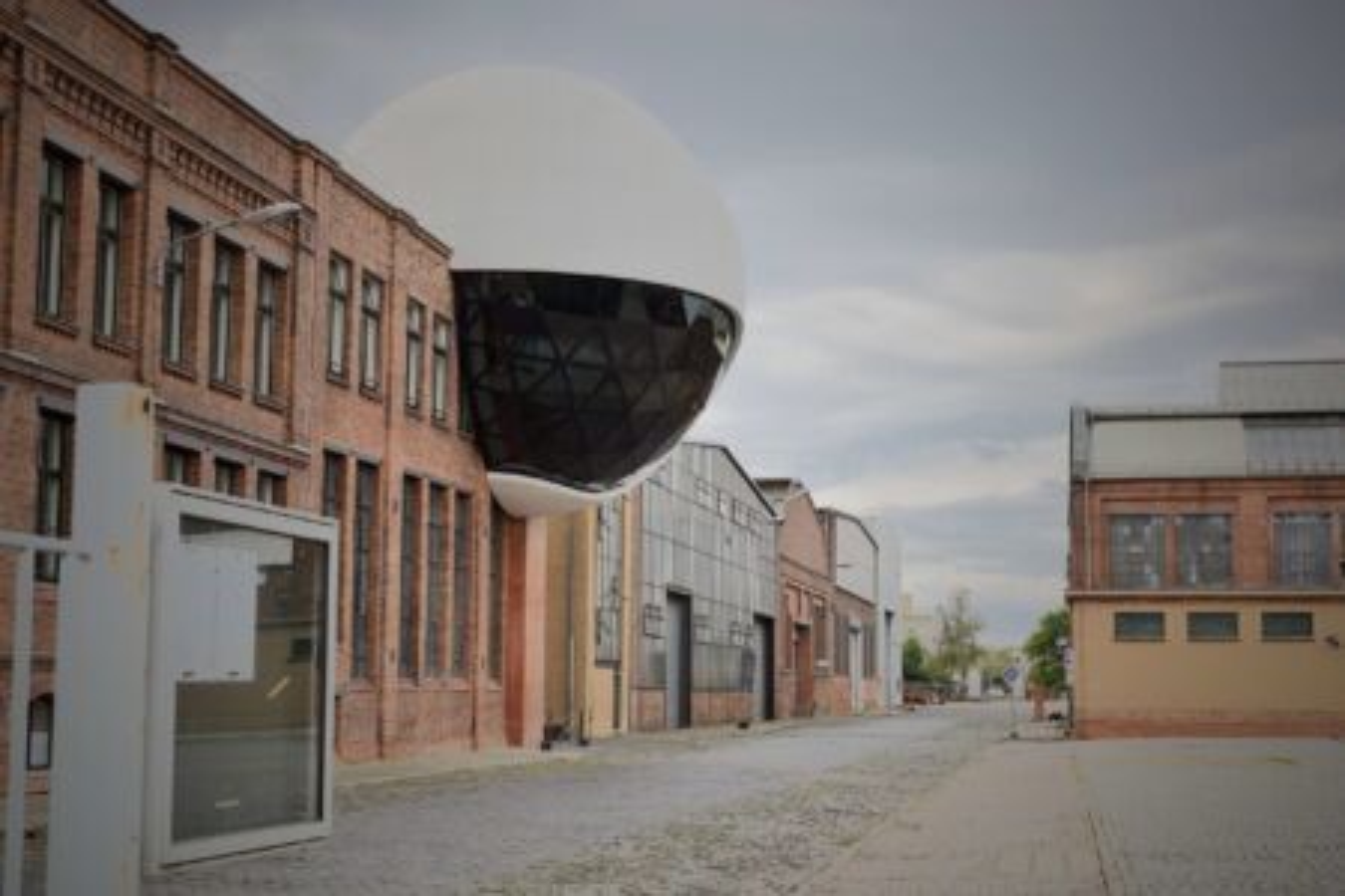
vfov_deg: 25.8
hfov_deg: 37.9
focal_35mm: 52
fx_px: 1961
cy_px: 448
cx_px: 672
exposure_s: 1/400
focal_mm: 35
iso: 100
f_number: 5.6
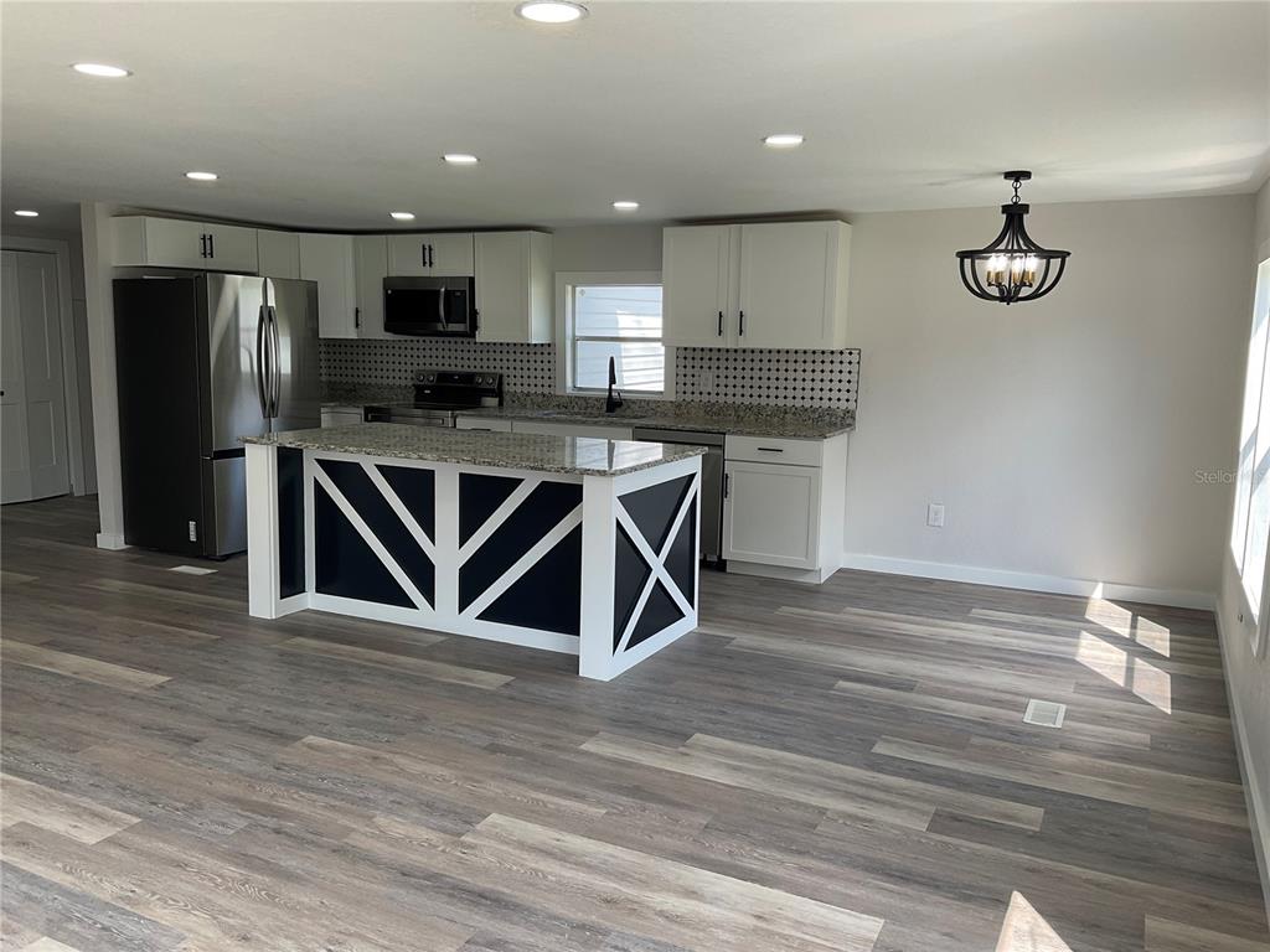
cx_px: 635
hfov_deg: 61.7
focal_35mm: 29
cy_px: 476
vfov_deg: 48.2
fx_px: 1064
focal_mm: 3
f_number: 1.8
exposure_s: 1/170
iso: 16
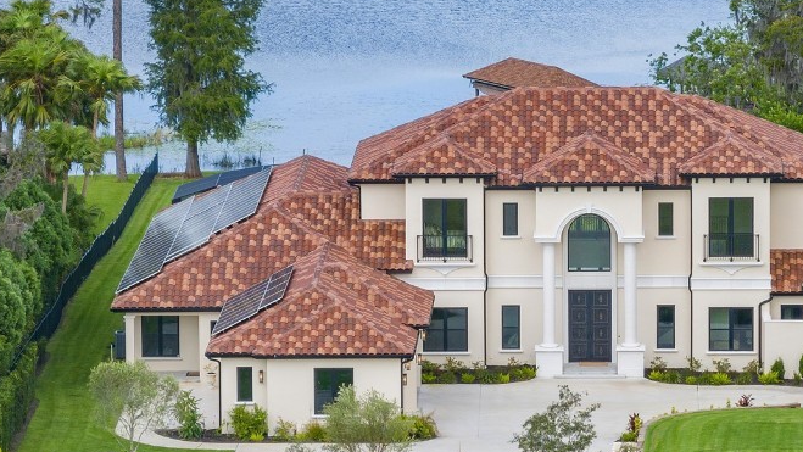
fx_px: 5984
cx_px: 567
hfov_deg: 7.7
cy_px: 235
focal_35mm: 281
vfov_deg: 4.3
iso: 100
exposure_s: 1/240
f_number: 3.4
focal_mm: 30.71
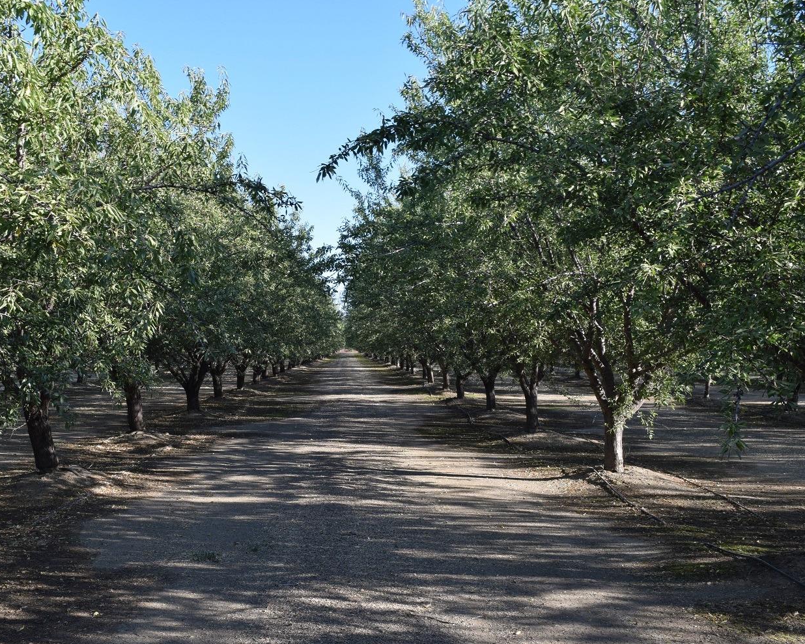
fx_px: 977
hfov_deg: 44.7
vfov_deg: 36.5
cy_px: 324
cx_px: 360
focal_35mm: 41
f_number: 8
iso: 320
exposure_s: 1/250
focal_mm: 24
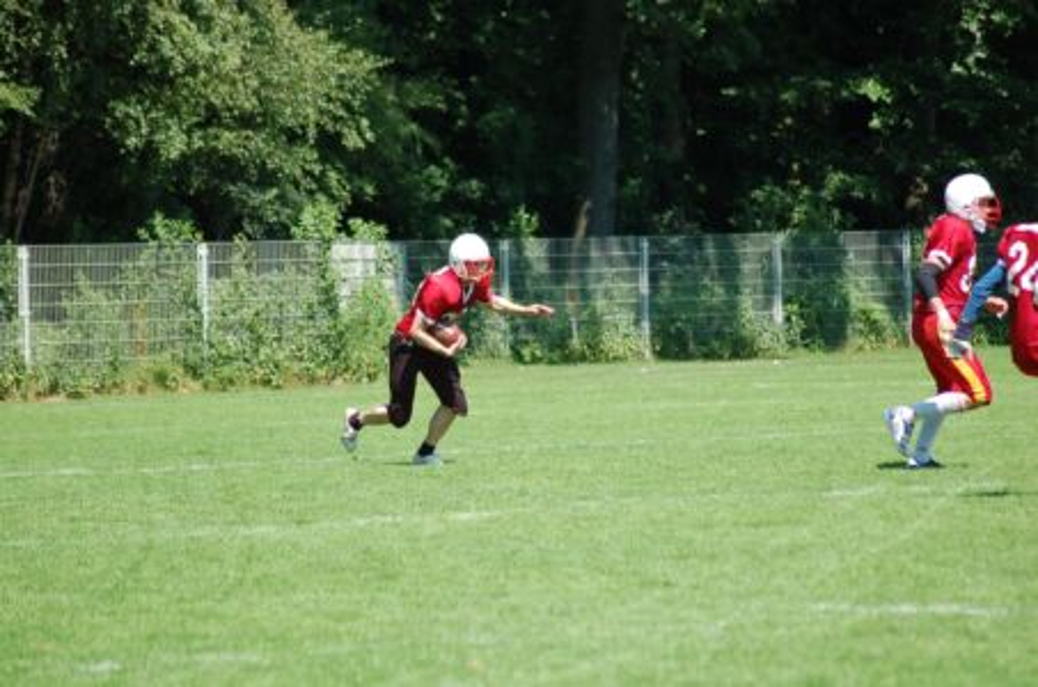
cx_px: 519
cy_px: 344
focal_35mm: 225
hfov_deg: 9.2
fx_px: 6474
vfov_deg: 6.1
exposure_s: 1/1000
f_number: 4.5
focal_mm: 150
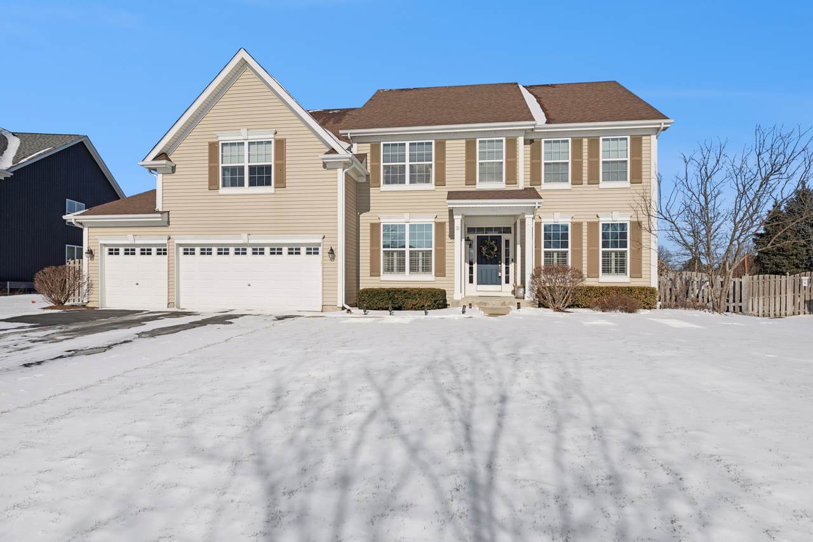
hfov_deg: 86.9
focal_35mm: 19
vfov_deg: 64.5
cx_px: 406
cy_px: 271
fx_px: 429
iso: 200
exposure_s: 1/8000
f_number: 8
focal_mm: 19
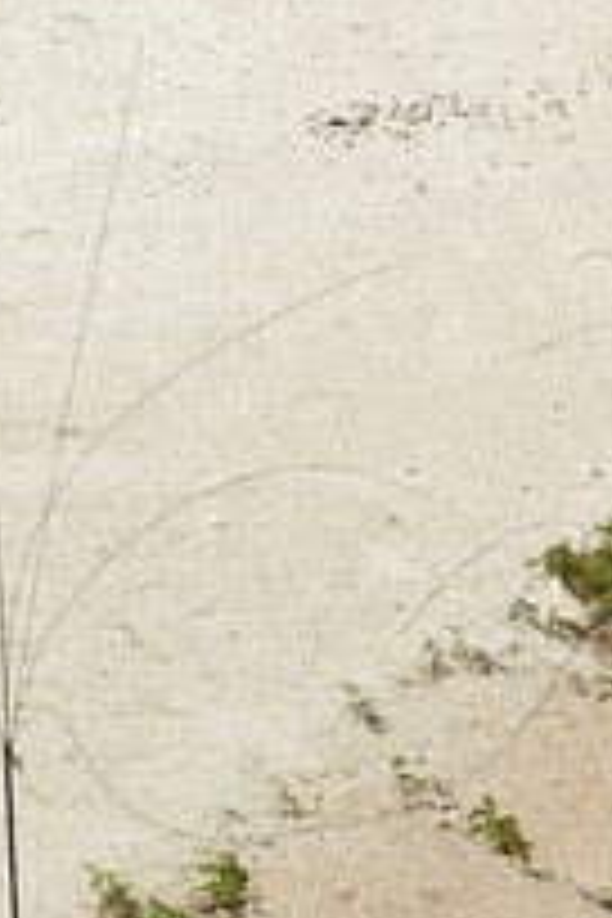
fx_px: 6196
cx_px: -1204
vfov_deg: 8.1
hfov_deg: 5.3
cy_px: -846
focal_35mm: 243
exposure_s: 1/320
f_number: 14
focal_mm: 31
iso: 160
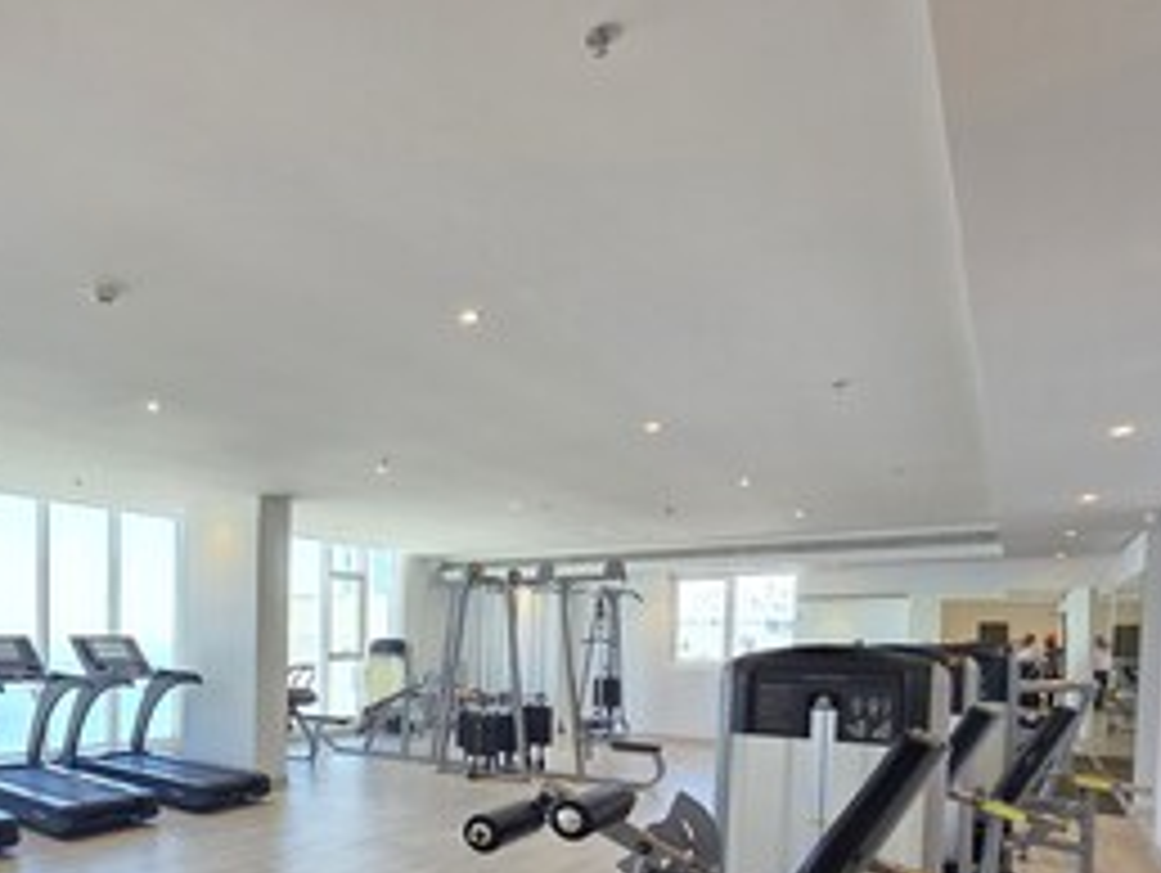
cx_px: 205
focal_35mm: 23
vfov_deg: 55.4
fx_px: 772
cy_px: 682
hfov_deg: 65.9
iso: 100
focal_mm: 2.2
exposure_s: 1/100
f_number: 1.9
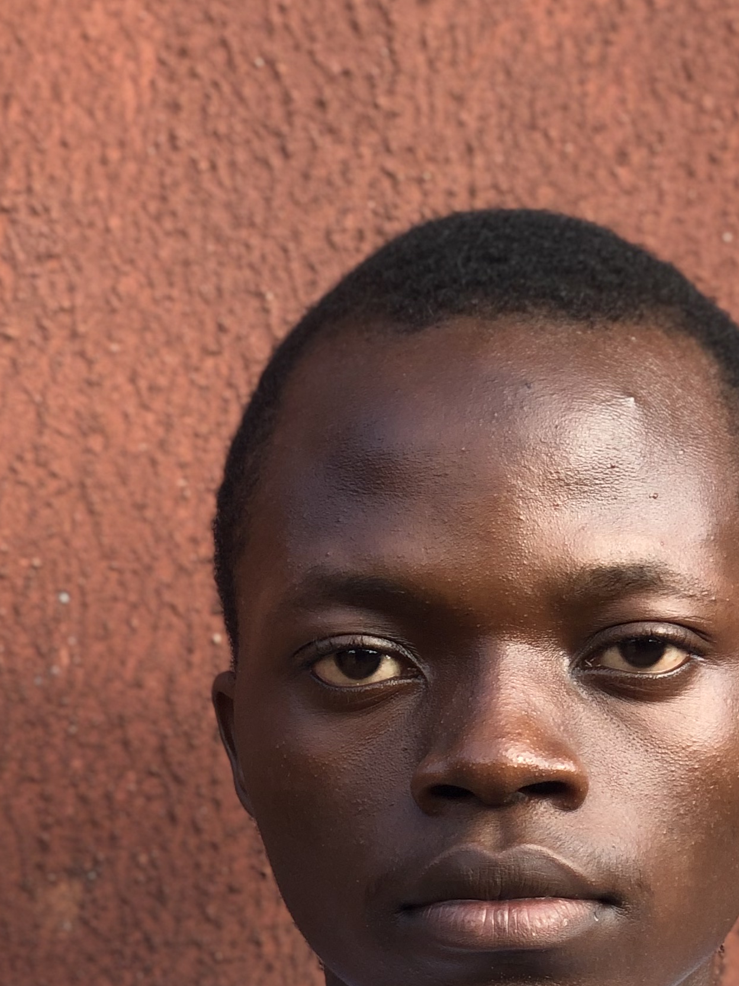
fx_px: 3587
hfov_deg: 11.7
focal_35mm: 126
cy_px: 1131
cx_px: 531
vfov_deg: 15.2
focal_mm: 6
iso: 25
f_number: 2.4
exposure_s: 1/120
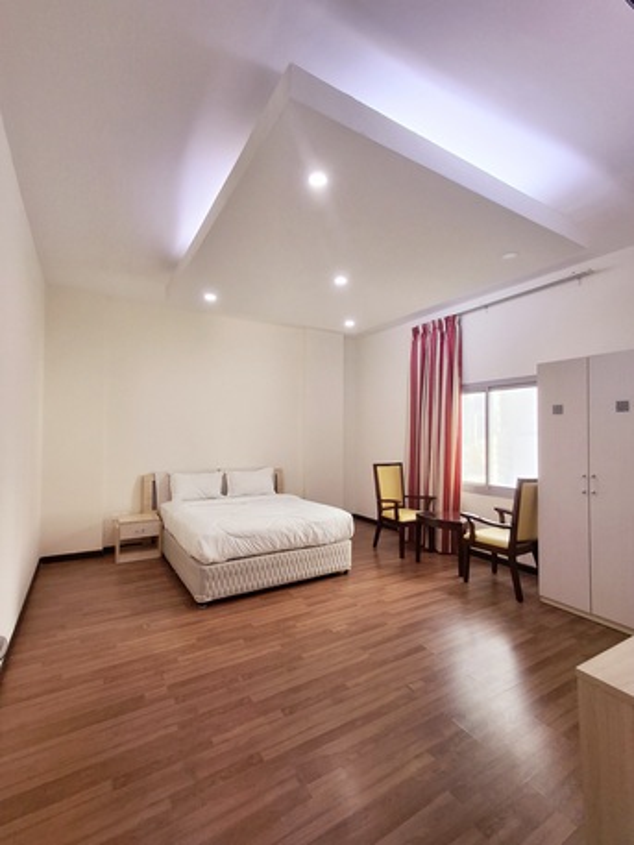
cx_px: 317
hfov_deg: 78.1
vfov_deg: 94.5
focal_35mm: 16
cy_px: 422
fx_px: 391
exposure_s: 1/50
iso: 80
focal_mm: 1.64
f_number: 2.2
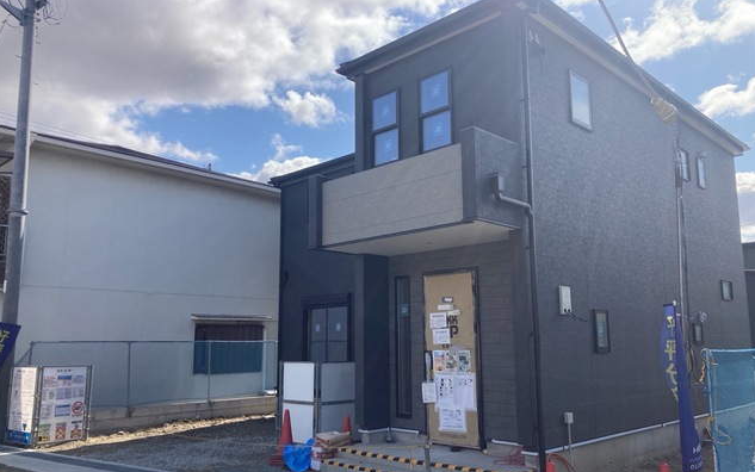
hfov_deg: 62.9
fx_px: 617
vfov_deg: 41.8
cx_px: 377
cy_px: 265
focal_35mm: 30
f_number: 1.8
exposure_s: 1/2208
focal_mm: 3.99
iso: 20
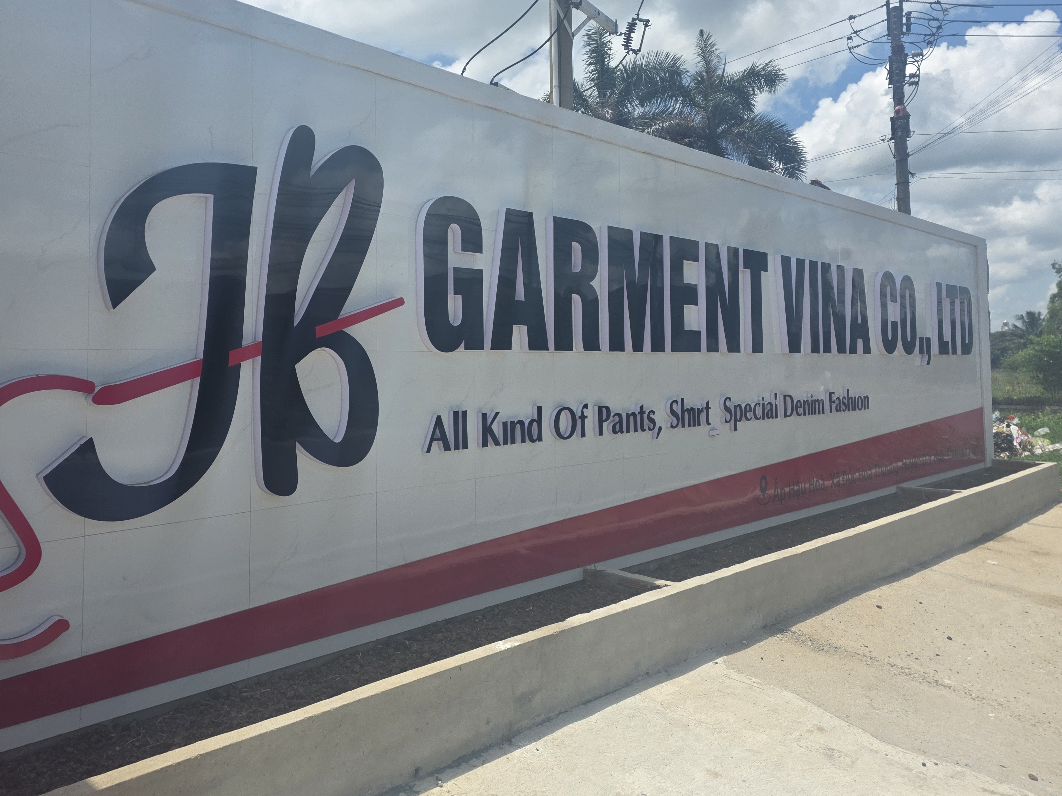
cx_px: 440
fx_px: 859
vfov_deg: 49.6
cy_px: 338
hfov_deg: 63.0
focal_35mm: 28
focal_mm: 6.3
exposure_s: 1/7944
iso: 80
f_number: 1.7
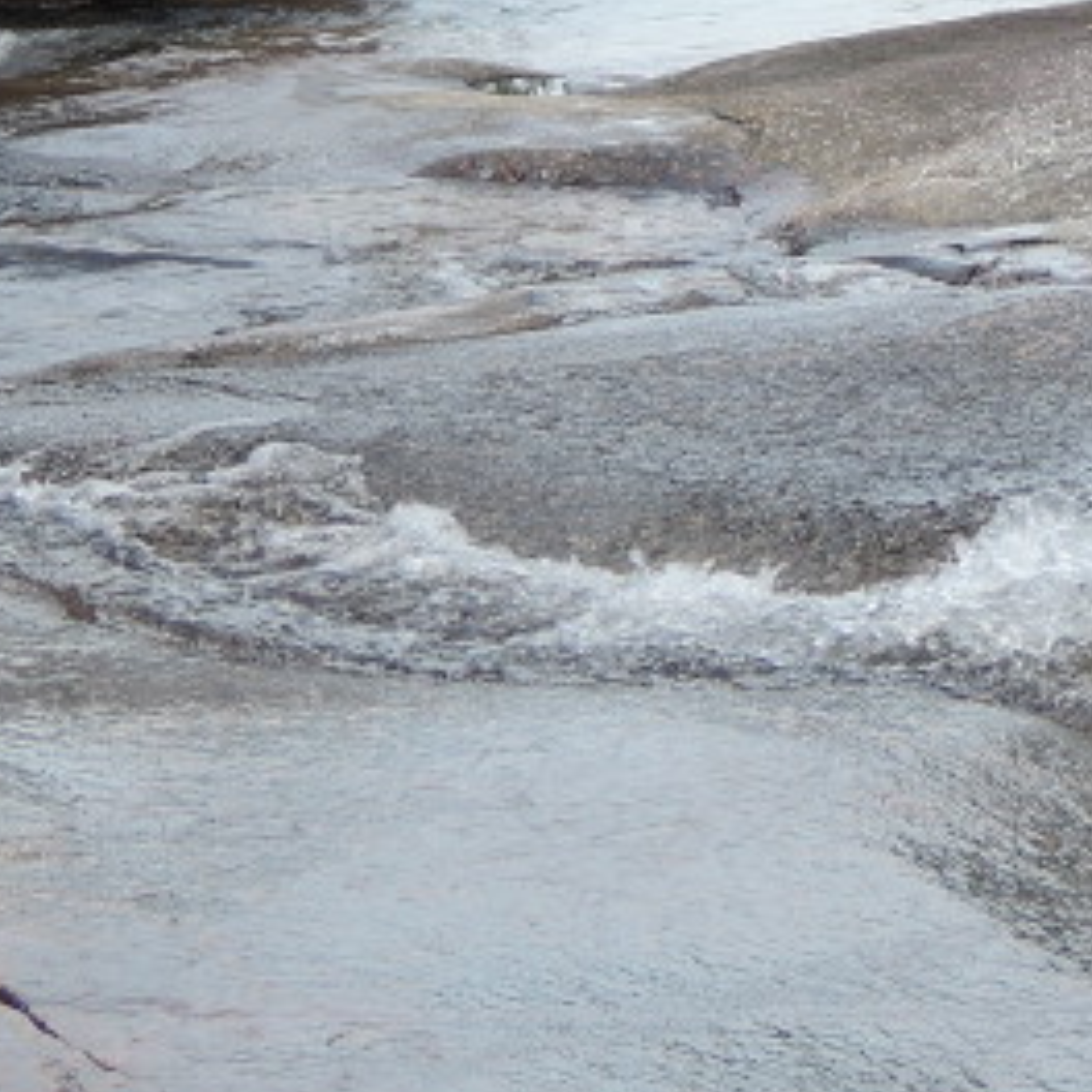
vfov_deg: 12.4
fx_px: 4890
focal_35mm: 137
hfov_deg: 12.1
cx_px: 1721
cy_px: -236
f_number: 3.5
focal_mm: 8.6
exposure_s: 1/320
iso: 80
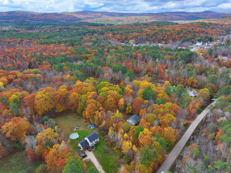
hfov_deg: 71.6
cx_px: 116
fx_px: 160
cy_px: 86
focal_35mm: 24
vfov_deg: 56.8
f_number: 2.8
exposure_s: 1/1250
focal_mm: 12.29
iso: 240
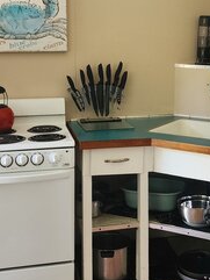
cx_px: 147
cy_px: 91
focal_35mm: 61
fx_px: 493
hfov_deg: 23.9
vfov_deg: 31.4
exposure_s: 1/120
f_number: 1.8
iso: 200
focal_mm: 6.4
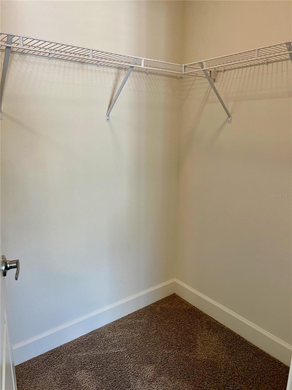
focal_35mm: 26
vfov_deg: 67.3
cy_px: 195
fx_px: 292
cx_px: 146
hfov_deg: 53.1
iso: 100
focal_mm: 5.7
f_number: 1.5
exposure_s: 1/120
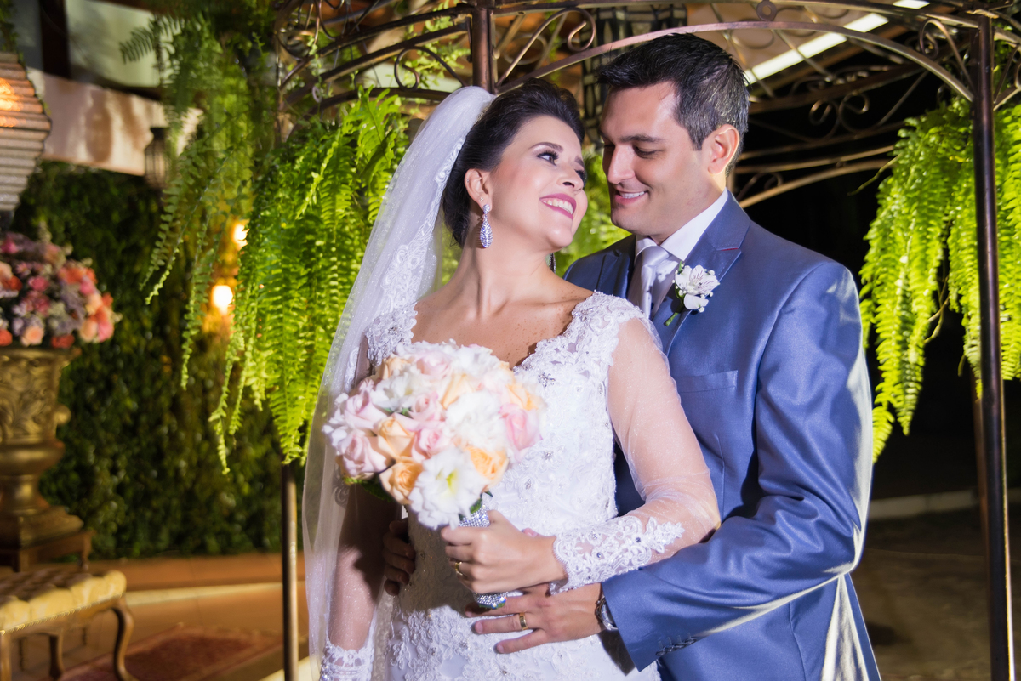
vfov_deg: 35.1
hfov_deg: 50.7
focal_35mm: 38
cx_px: 510
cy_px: 340
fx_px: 1078
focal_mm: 38
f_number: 2.8
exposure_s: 1/100
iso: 800
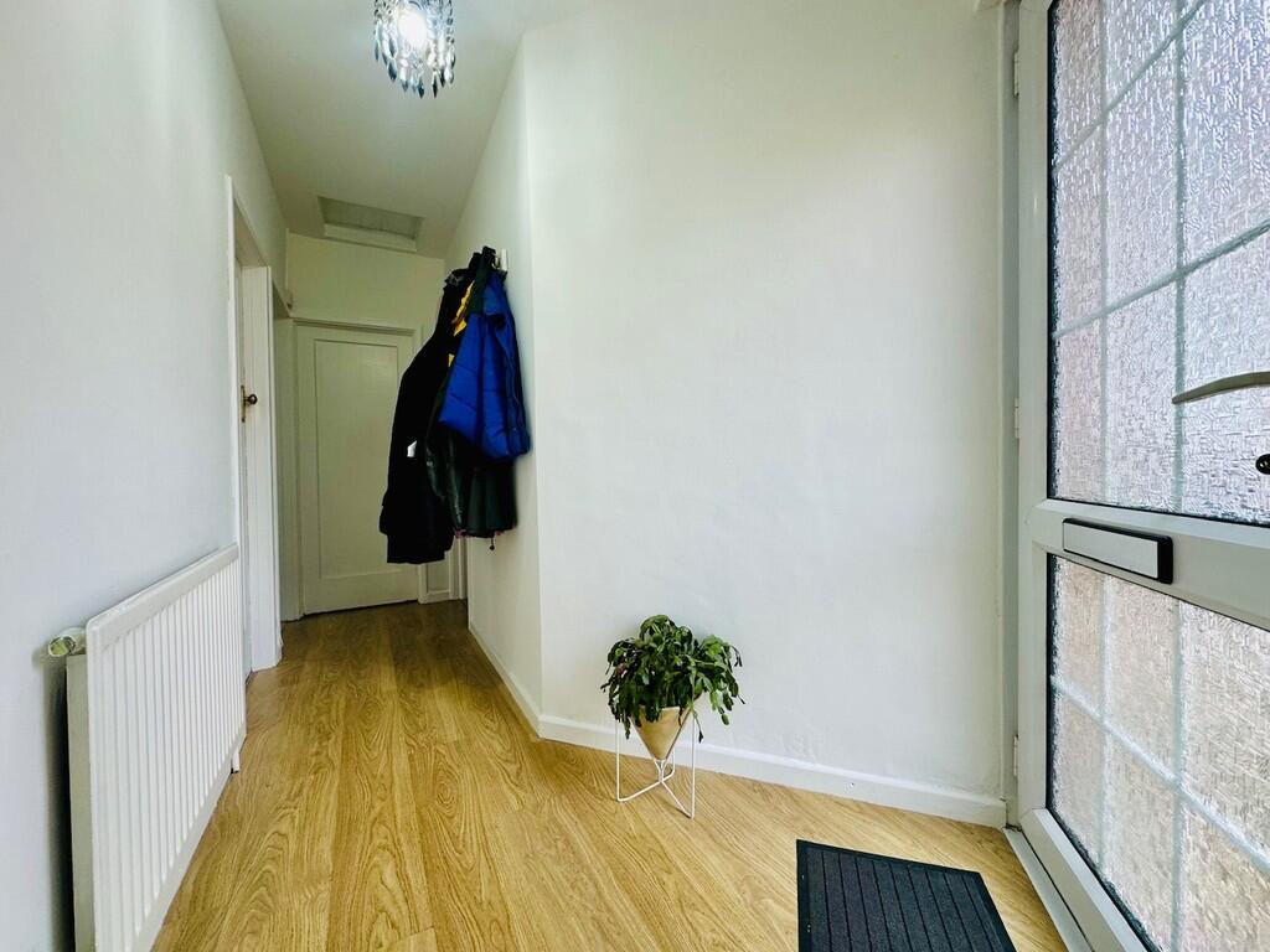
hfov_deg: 102.1
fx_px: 514
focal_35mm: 14
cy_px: 476
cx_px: 635
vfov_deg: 85.7
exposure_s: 1/100
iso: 64
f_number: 2.2
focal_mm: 2.22
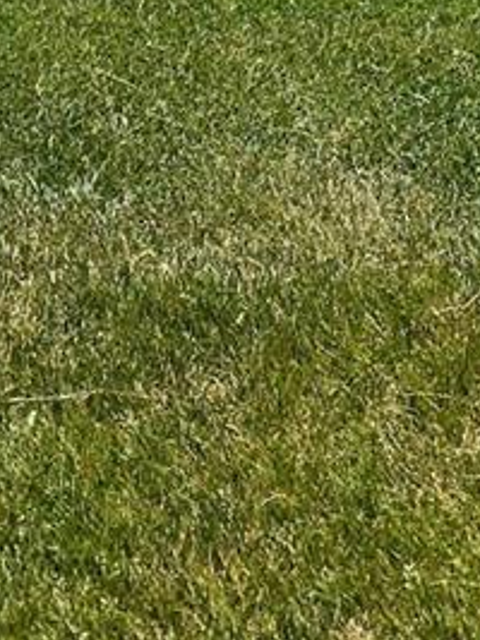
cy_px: -757
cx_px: 211
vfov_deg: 13.6
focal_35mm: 117
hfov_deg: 12.6
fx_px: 2165
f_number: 1.8
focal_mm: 4.25
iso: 32
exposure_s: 1/3125
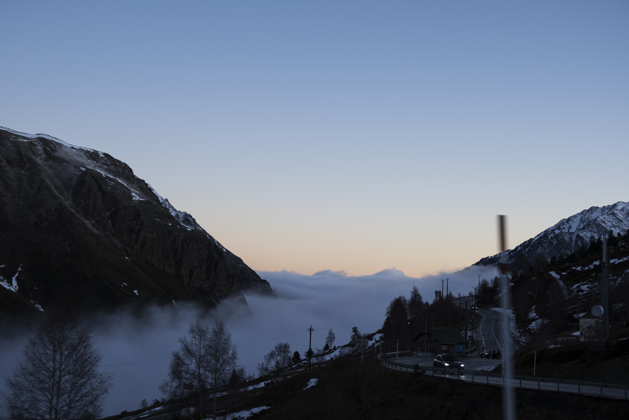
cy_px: 210
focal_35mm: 49
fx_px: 856
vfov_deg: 27.5
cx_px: 314
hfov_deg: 40.3
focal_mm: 33
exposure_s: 1/80
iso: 100
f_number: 4.5
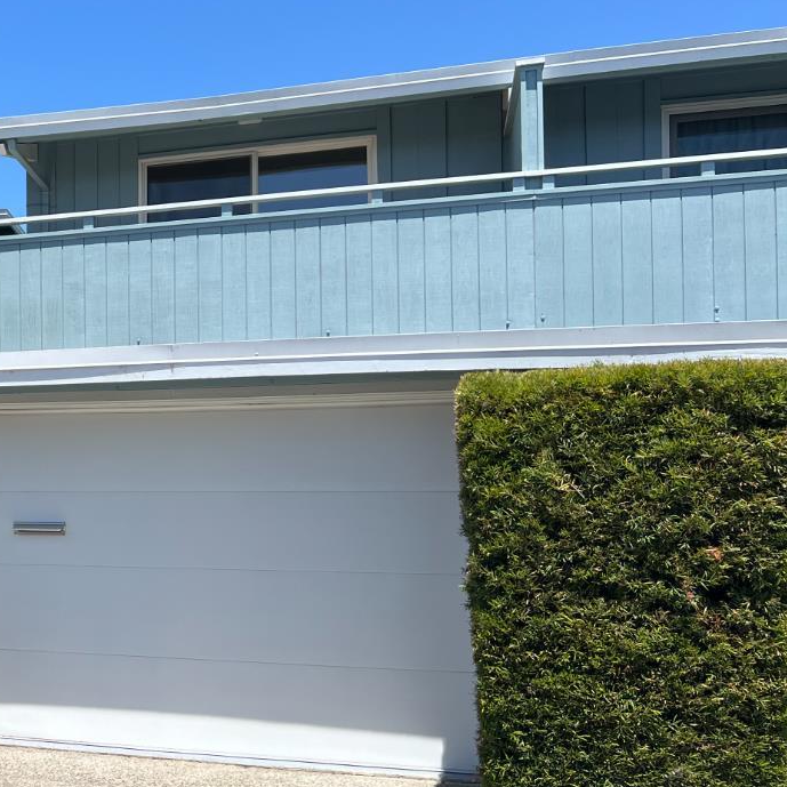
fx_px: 1286
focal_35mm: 50
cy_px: 448
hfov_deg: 30.8
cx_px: -55
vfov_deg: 34.0
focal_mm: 5.7
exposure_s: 1/3356
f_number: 1.5
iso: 50
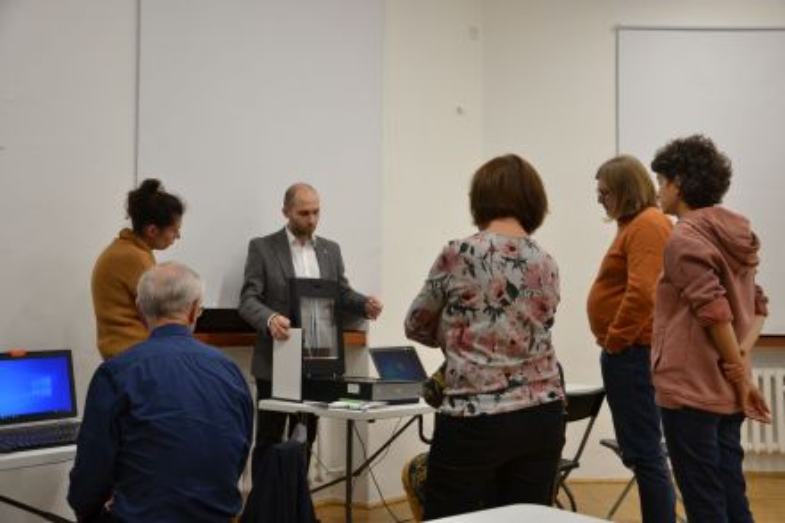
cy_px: 262
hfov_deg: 49.6
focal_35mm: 39
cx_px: 392
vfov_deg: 34.2
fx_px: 850
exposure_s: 1/30
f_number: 4
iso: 400
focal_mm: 26
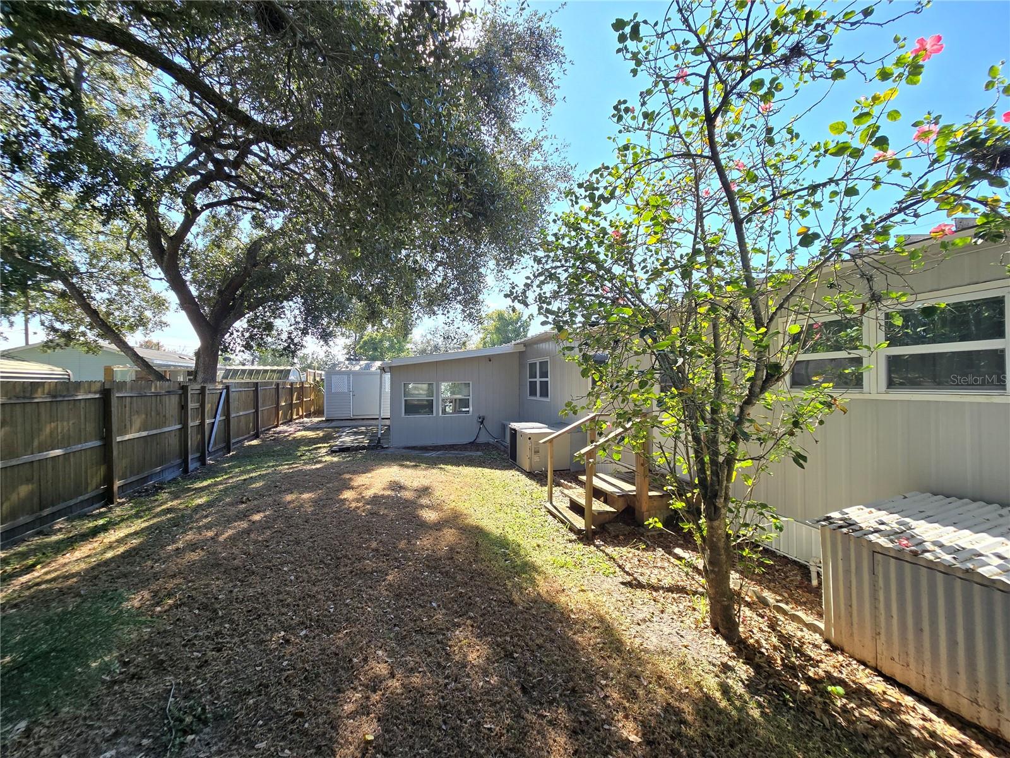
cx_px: 505
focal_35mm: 13
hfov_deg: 106.2
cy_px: 379
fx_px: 379
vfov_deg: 89.9
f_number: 2.2
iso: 50
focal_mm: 2.2
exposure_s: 1/504
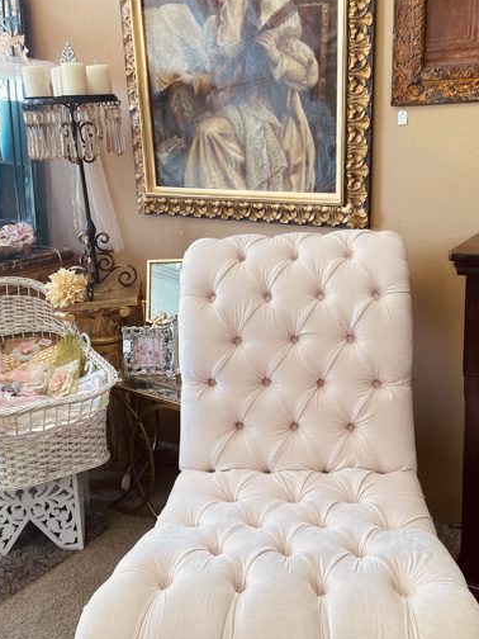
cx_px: 276
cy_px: 299
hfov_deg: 42.8
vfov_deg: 55.3
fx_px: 609
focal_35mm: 33
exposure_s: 1/120
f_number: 1.6
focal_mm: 4.2
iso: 125
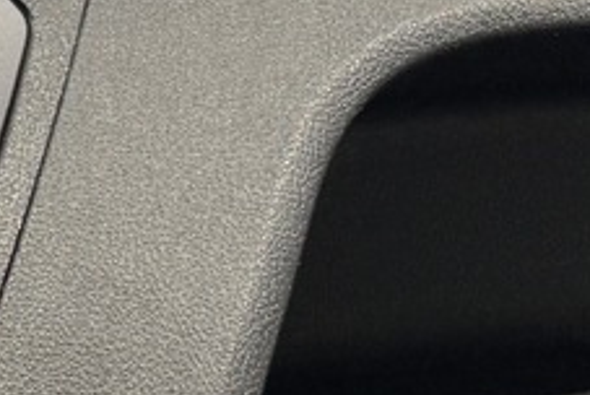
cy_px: 398
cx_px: -853
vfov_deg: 8.7
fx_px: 2593
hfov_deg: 10.9
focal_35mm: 158
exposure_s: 1/100
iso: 125
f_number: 1.78
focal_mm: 6.76
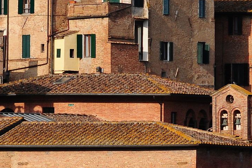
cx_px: -58
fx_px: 3654
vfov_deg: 2.6
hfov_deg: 3.9
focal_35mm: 523
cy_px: 31
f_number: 8
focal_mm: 105
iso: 200
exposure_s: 1/800
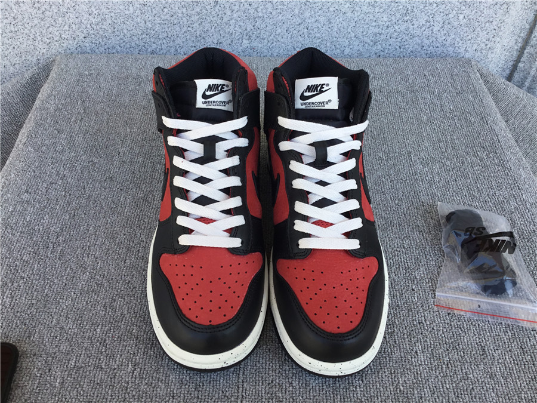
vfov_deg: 45.4
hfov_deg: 58.4
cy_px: 202
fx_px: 481
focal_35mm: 31
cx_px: 268
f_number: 2.4
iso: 25
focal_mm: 3.3
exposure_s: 1/190
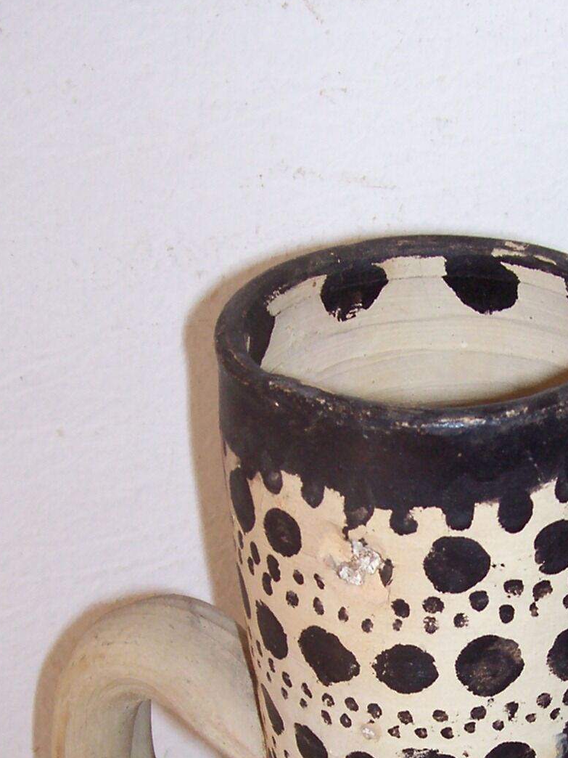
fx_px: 1641
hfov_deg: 19.4
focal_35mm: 75
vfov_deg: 25.1
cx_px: 478
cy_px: 701
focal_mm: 5.6
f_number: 2.7
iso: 80
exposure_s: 1/64
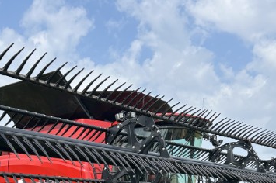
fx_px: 467
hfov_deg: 32.9
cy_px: 219
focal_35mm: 61
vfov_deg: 20.7
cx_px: 121
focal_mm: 5.7
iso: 50
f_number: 1.5
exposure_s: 1/2841
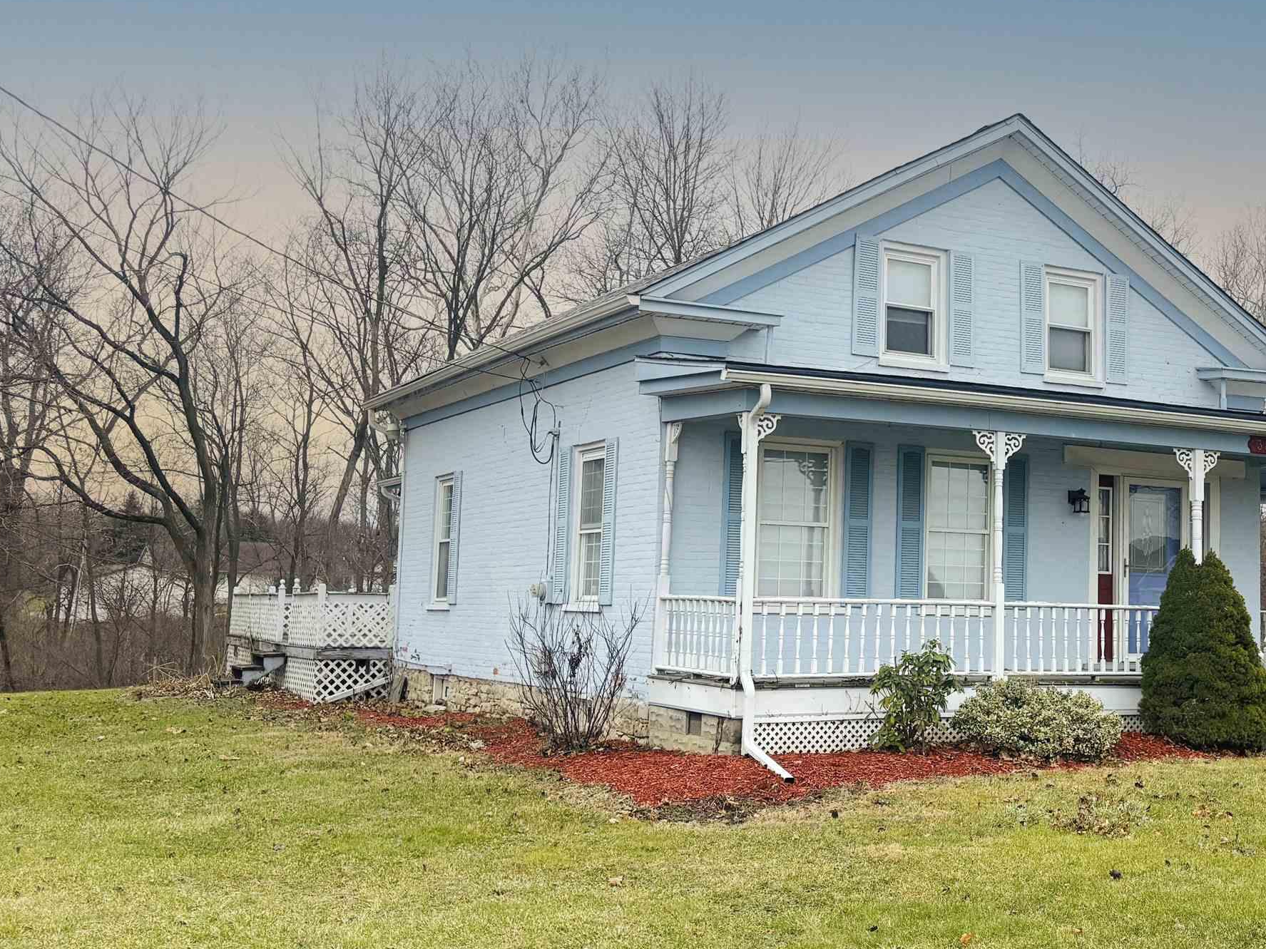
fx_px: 1646
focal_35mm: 45
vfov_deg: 32.2
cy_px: 447
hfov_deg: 40.5
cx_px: 993
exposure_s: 1/327
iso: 50
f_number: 1.6
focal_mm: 5.96
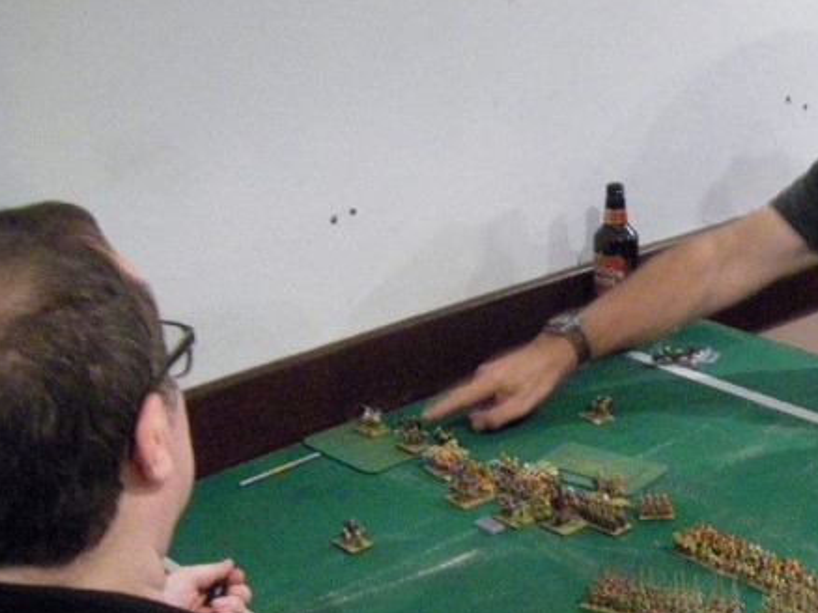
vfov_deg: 22.0
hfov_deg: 28.8
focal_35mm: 66
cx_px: 650
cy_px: 454
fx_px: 1559
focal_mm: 6.3
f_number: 3.5
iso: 800
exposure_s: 1/5
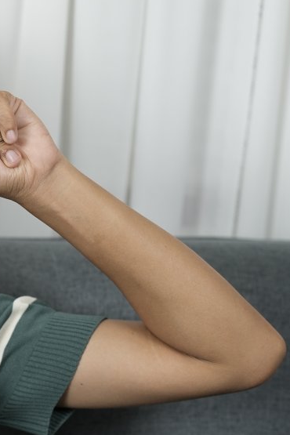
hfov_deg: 12.4
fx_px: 1220
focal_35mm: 101
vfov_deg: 20.1
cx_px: -225
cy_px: 310
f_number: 2.2
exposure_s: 1/100
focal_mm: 35
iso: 250
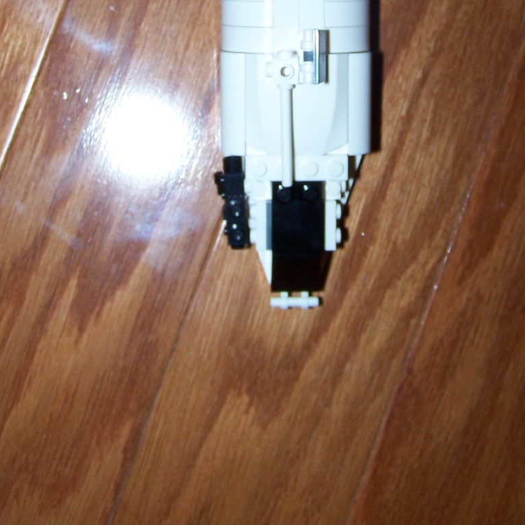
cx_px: 291
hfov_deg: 26.5
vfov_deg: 25.6
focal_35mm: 65
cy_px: 45
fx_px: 1115
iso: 80
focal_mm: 6.3
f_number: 2.8
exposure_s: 1/60
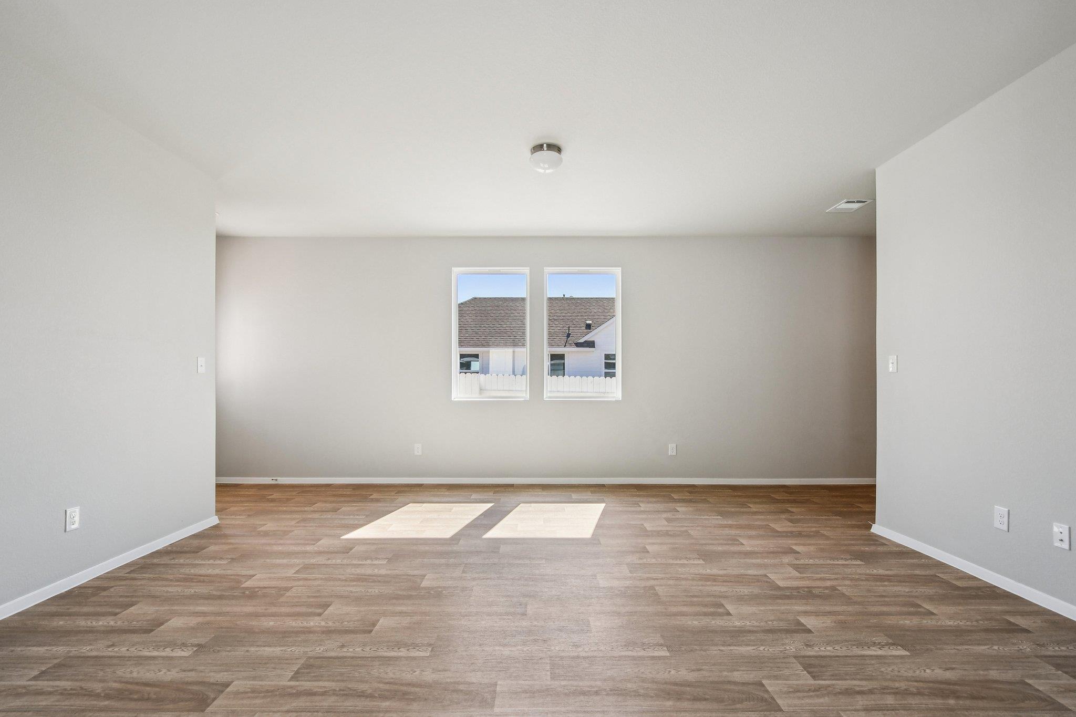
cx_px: 538
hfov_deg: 100.4
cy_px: 358
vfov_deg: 77.3
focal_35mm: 15
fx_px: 448
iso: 400
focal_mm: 10
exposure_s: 1/320
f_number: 8
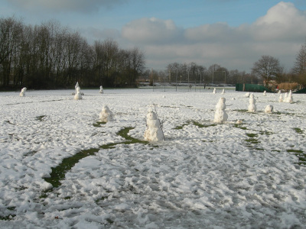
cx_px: 153
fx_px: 336
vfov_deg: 37.7
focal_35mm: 38
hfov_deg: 49.0
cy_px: 114
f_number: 4.8
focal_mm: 7.8
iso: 50
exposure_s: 1/500
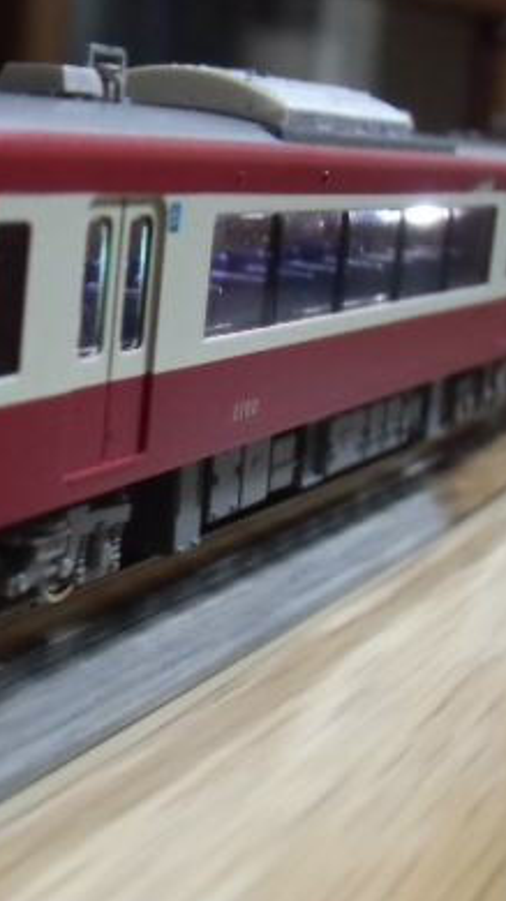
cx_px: -99
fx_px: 1624
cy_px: 467
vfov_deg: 31.0
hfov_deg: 16.9
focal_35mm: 68
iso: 800
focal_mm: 6.67
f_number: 3.9
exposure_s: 1/25
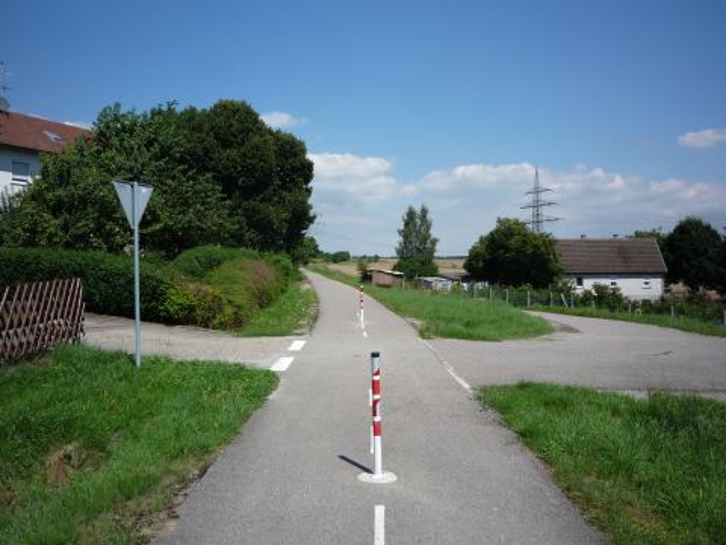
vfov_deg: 44.2
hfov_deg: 56.8
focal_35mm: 32
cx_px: 363
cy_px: 272
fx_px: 671
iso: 100
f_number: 5.6
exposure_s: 1/500
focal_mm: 5.2
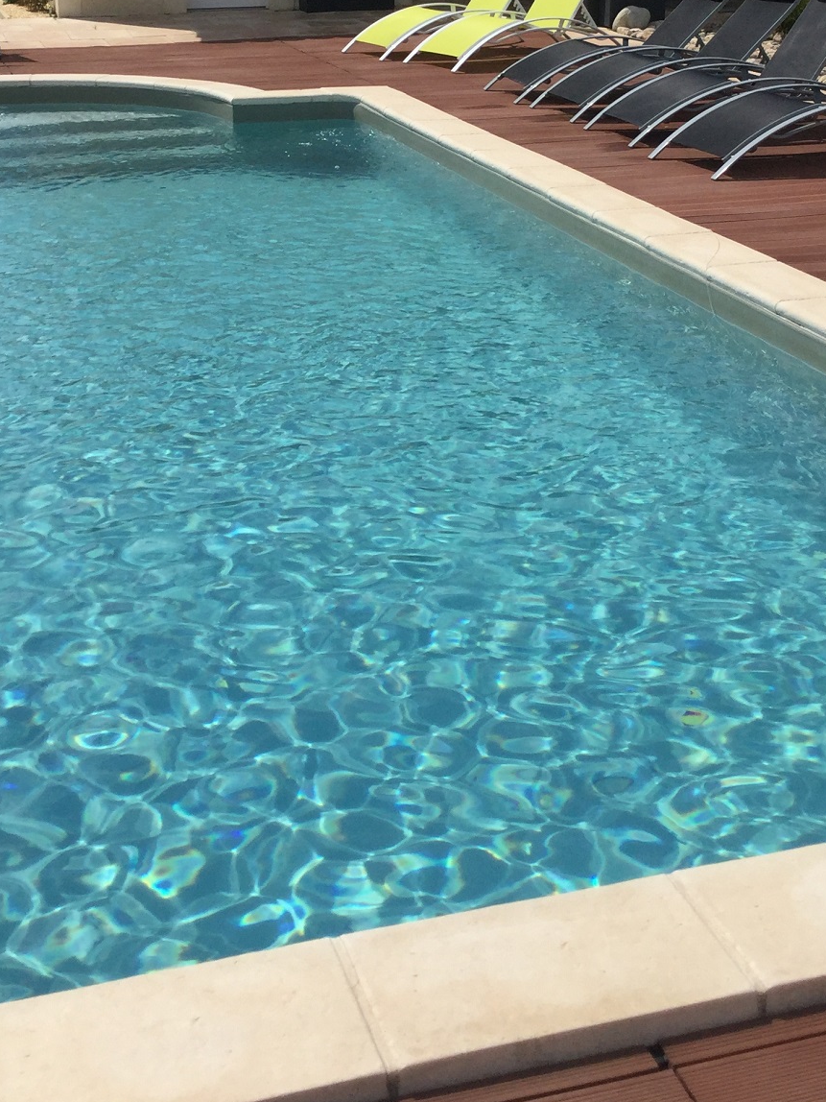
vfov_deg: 34.3
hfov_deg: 27.0
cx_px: 422
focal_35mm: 54
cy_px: 195
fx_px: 1718
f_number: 2.4
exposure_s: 1/3268
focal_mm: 3.3
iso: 25
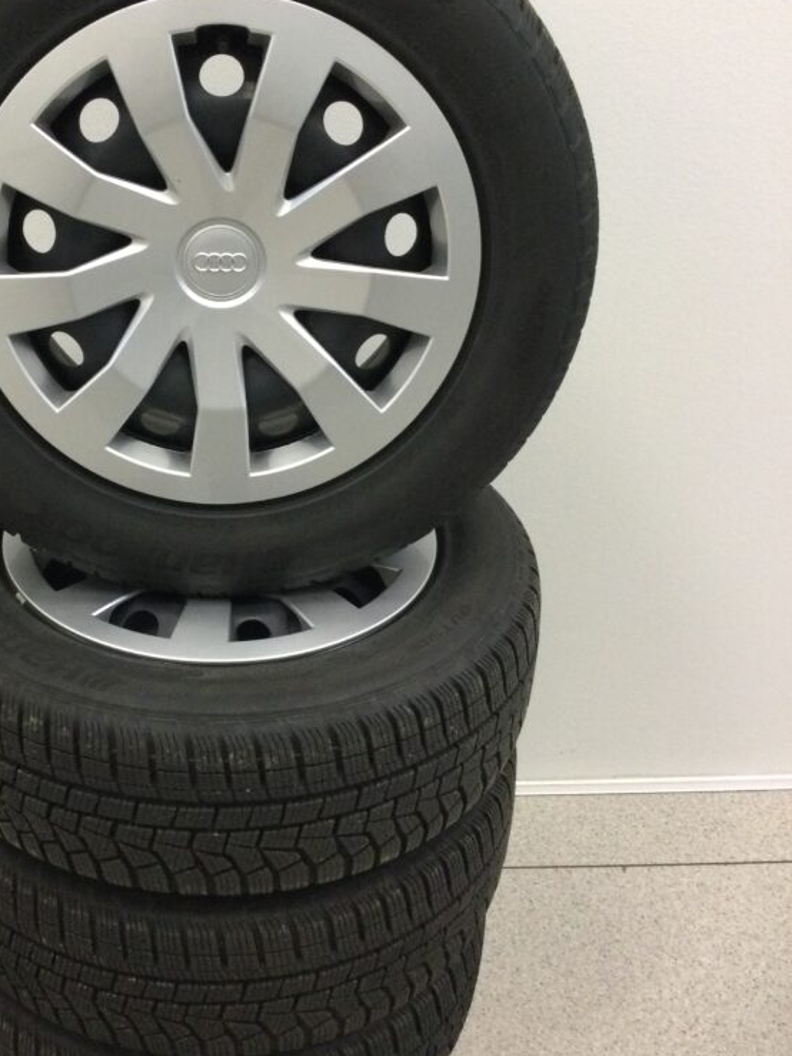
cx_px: 244
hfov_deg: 33.2
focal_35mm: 43
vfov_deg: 43.7
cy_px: 441
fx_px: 1311
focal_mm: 3.3
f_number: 2.4
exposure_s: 1/33
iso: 160
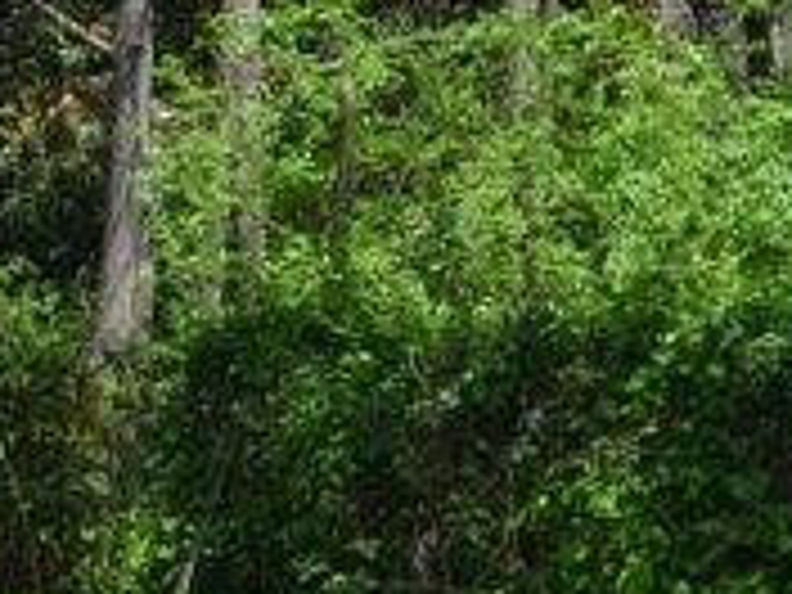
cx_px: -328
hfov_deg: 9.2
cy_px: 20
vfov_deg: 7.1
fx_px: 4805
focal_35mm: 210
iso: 100
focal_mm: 40
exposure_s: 1/200
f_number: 7.1
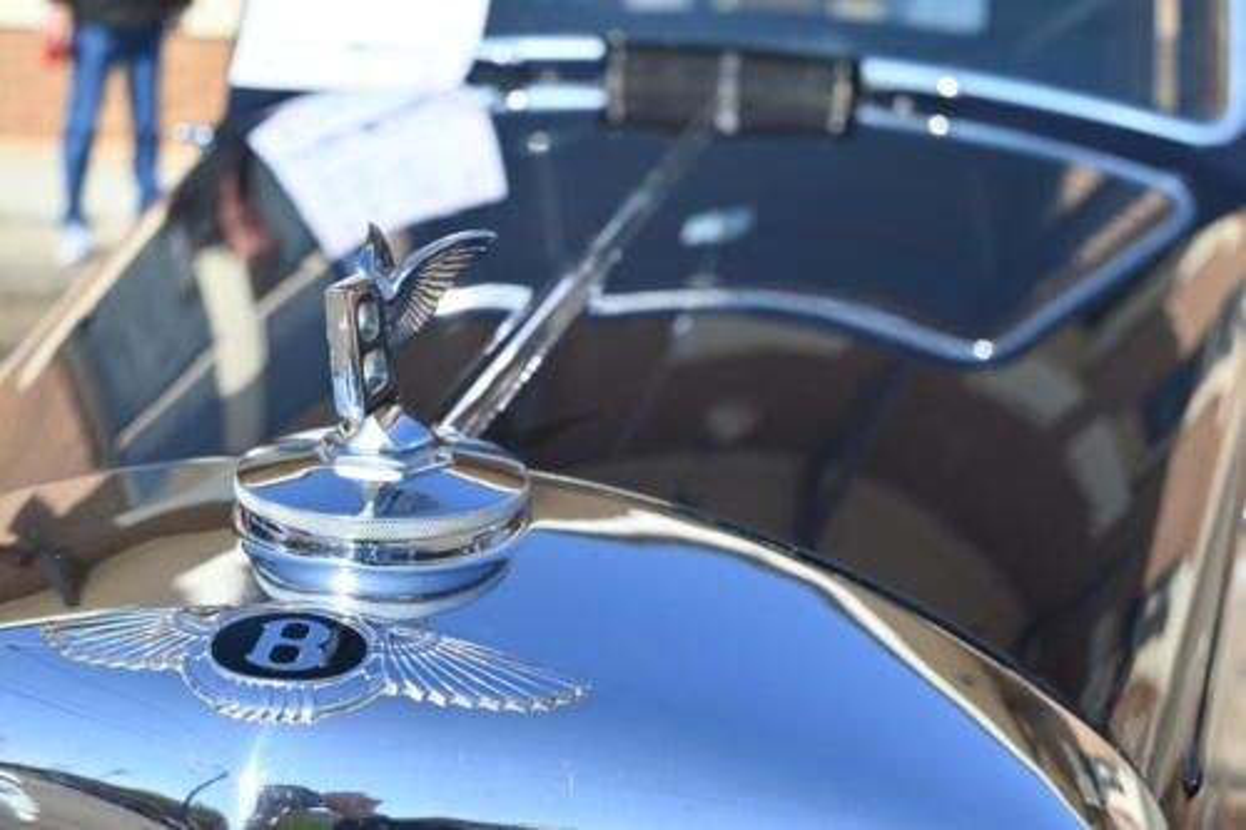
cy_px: 415
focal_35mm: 46
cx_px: 623
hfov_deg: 42.8
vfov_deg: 29.2
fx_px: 1591
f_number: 6.3
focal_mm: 46
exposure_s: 1/320
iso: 100
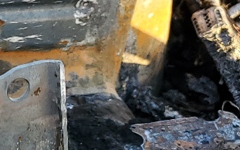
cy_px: 79
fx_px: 928
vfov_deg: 9.2
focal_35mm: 142
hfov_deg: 12.6
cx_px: -272
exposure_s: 1/159
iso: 50
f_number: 1.5
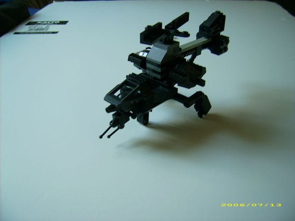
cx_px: 148
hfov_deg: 52.6
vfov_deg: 40.7
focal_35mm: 35
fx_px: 298
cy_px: 110
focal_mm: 5.95
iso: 50
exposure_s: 1/10
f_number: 2.8
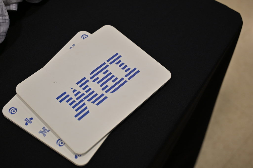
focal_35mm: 47
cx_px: 126
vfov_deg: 28.6
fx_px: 330
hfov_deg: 41.9
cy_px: 84
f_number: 4
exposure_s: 1/200
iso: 400
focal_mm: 47
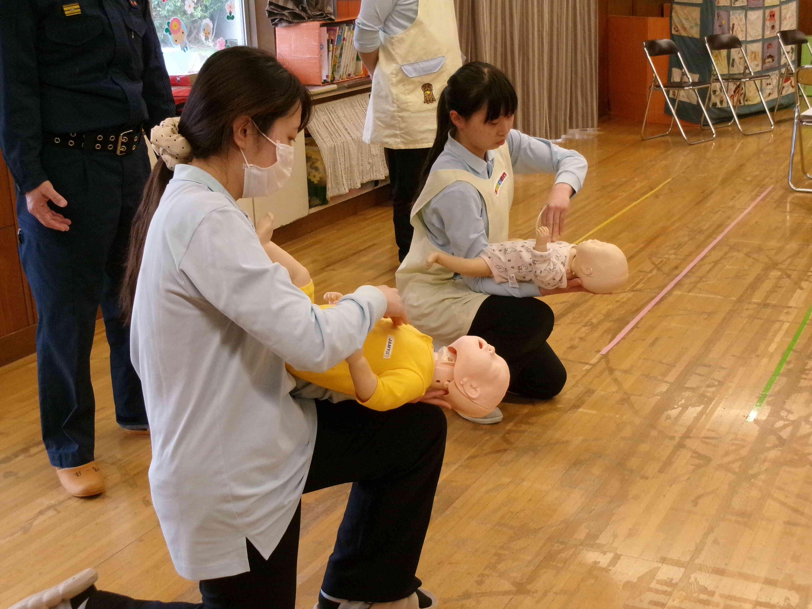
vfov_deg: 27.5
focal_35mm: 53
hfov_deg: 36.2
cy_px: 304
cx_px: 406
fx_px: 1243
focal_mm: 9.5
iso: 607
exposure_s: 1/125
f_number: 4.9
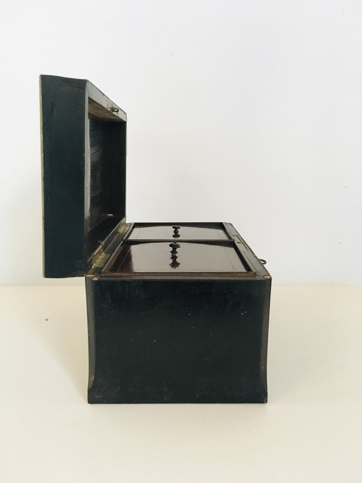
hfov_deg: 48.2
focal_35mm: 29
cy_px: 242
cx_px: 181
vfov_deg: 61.7
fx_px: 404
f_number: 2.2
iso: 200
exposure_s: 1/25
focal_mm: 4.15
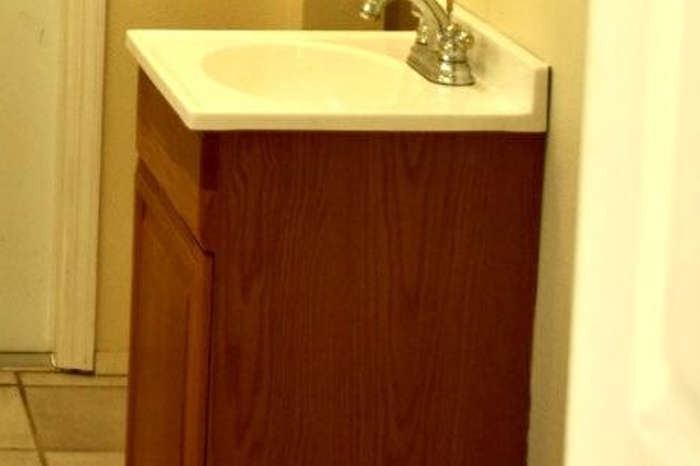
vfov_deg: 11.3
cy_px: -228
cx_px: -219
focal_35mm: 116
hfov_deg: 16.6
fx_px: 2255
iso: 280
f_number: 4
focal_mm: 22
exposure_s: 1/80
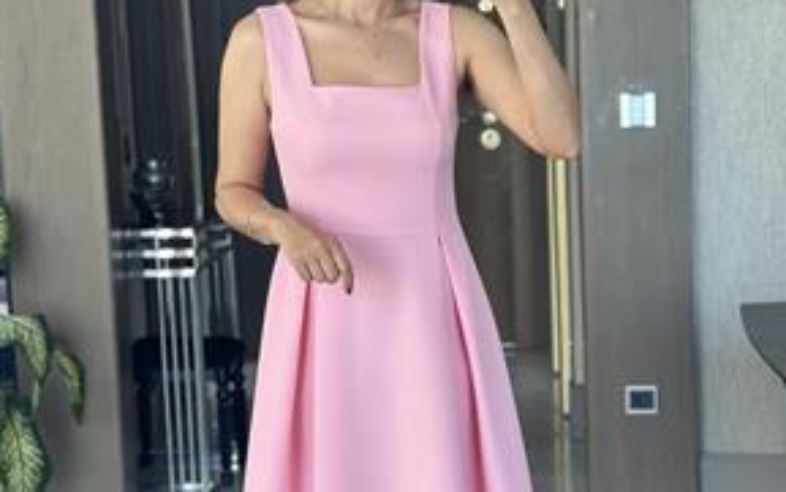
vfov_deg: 14.7
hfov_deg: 23.3
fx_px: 1908
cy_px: 359
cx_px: 389
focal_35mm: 89
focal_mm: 6.86
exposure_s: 1/124
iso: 125
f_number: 1.78
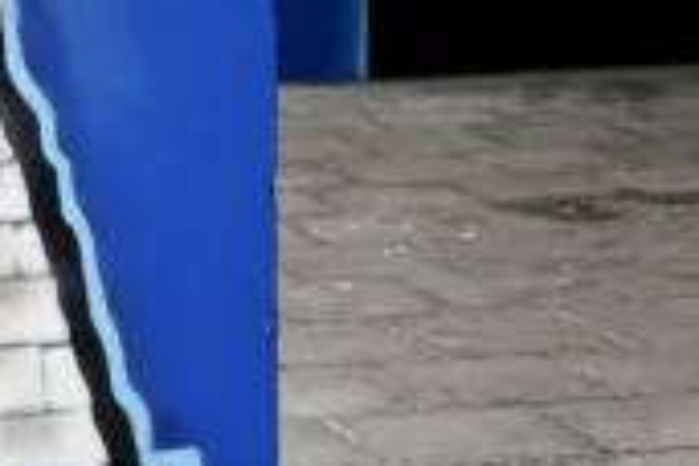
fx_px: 3281
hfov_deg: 12.1
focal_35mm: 169
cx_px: 74
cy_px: -305
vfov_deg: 7.9
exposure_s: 1/250
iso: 100
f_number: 2.8
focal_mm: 38
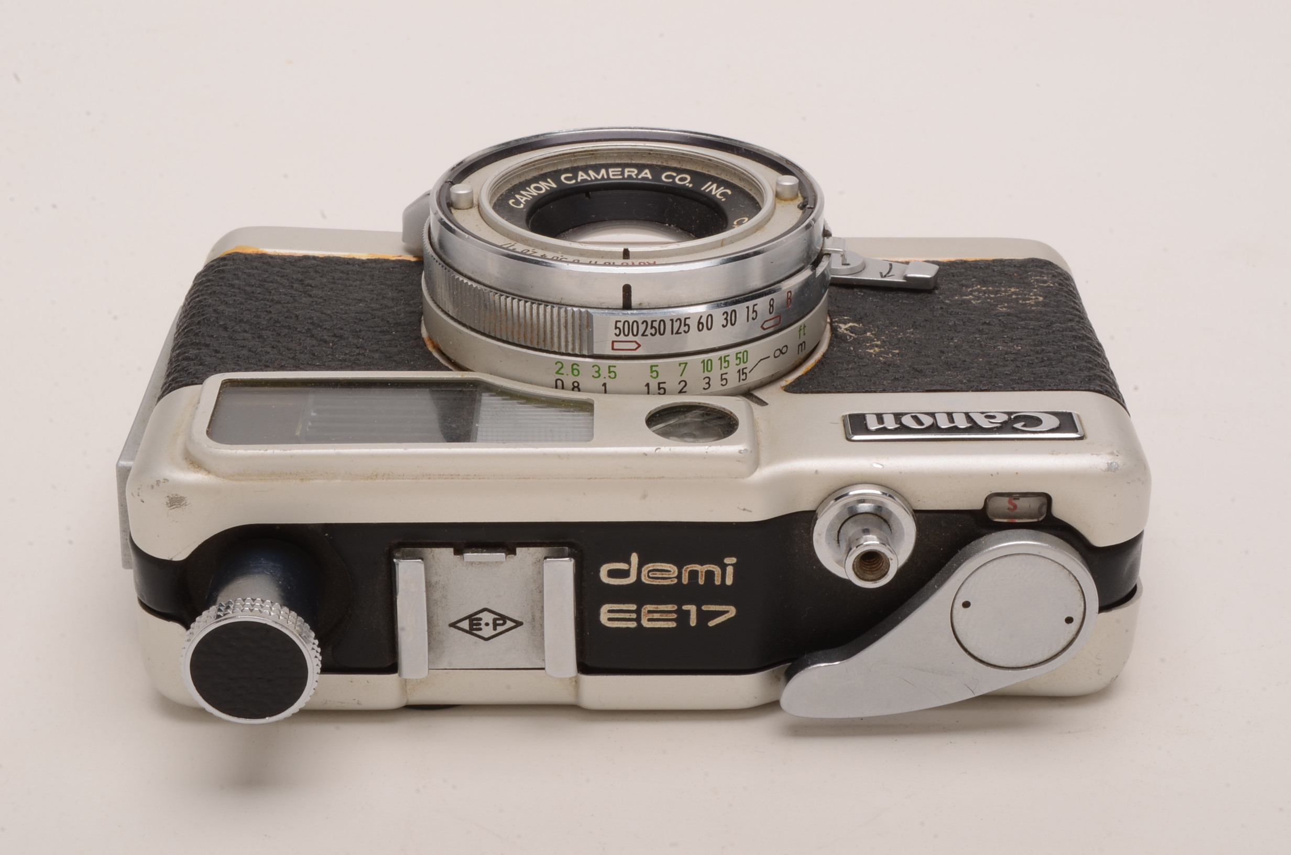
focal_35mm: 72
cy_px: 428
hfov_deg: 28.1
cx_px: 646
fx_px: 2577
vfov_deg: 18.8
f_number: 36
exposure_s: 1/160
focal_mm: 48
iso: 100
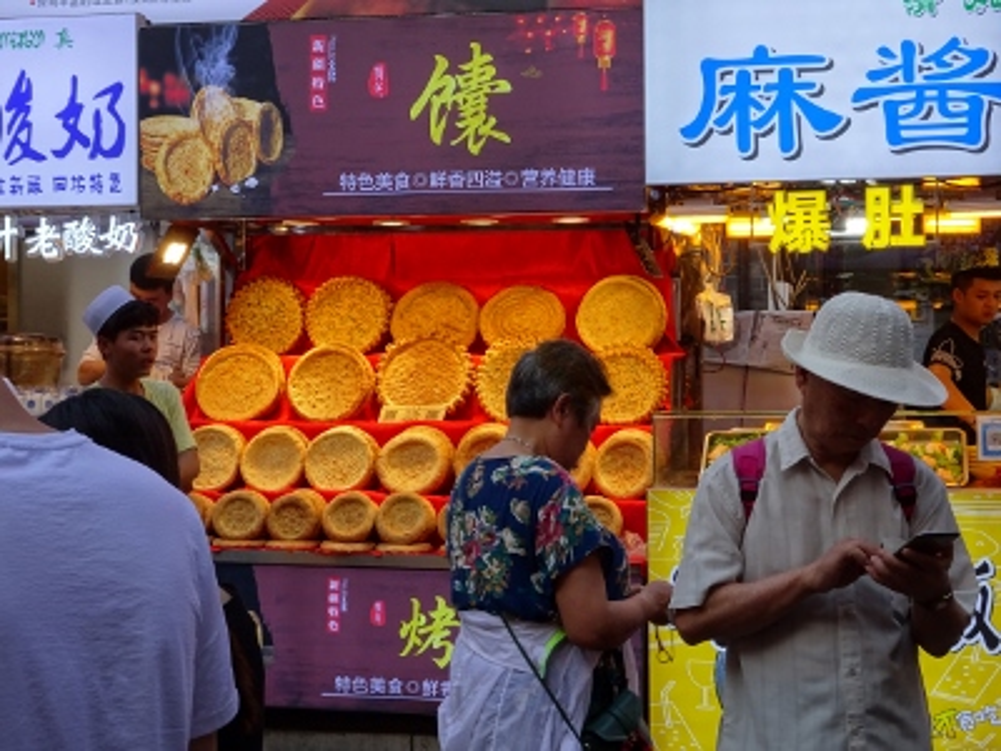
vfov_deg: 23.7
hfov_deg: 31.2
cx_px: 500
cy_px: 376
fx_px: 1793
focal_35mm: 62
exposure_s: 1/100
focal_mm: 10.59
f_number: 4.5
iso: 80
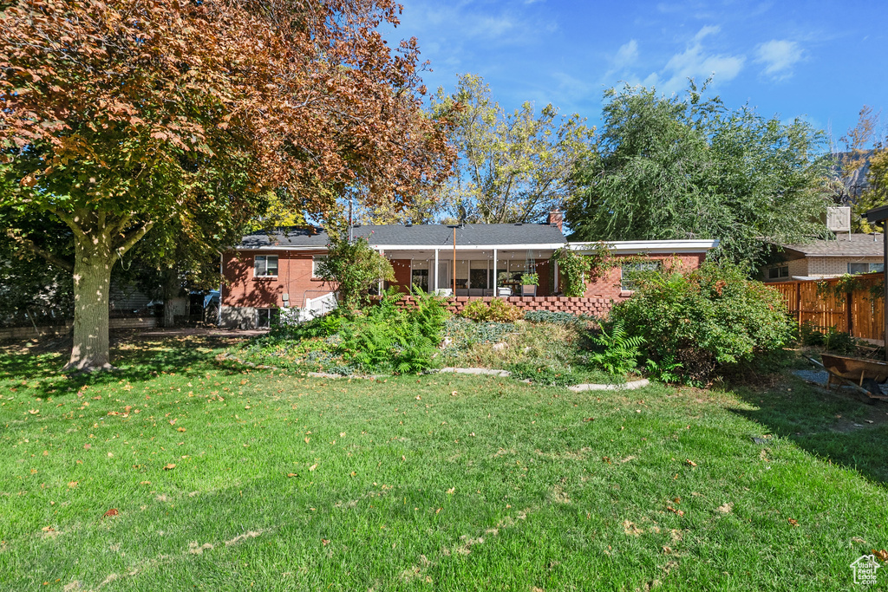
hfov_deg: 96.7
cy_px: 296
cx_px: 444
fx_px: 395
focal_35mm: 16
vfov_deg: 73.8
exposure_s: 1/1250
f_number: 8
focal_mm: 16
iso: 800
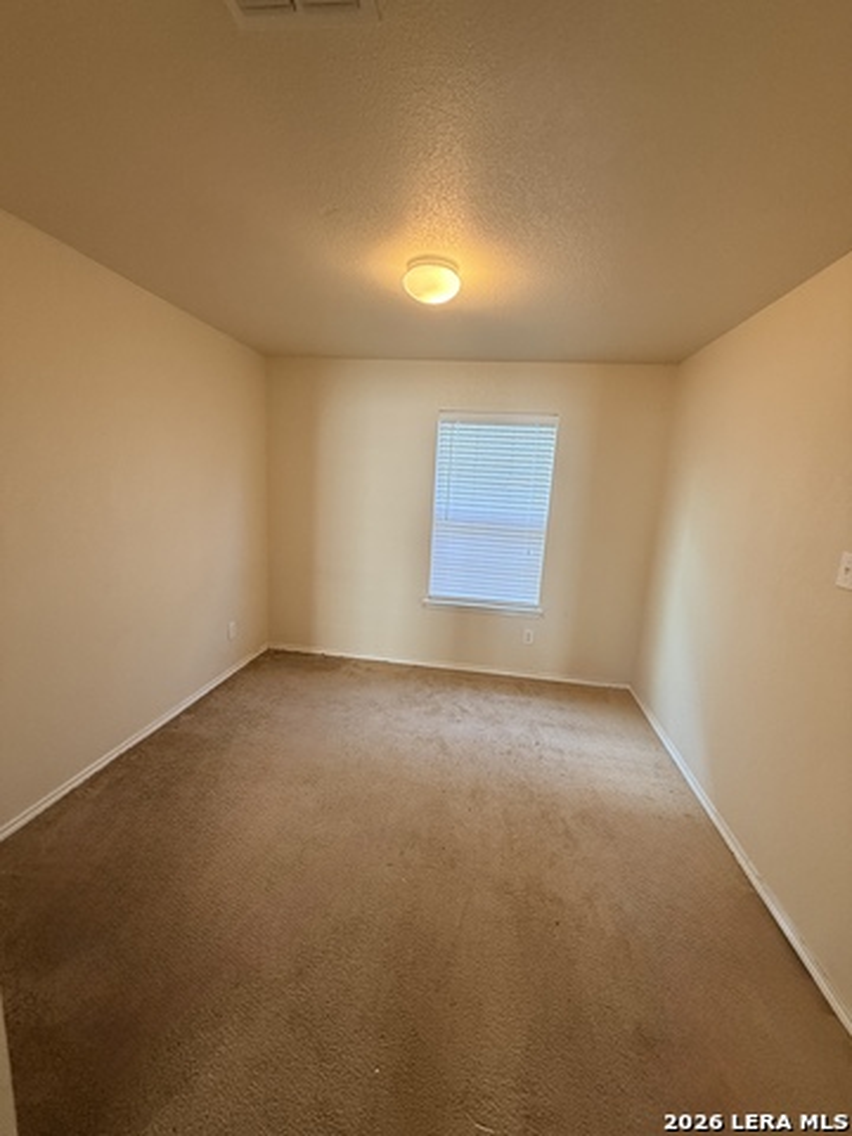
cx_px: 426
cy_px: 568
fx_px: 459
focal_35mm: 14
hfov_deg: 85.7
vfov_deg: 102.1
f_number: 2.2
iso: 250
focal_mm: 2.22
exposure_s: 1/60
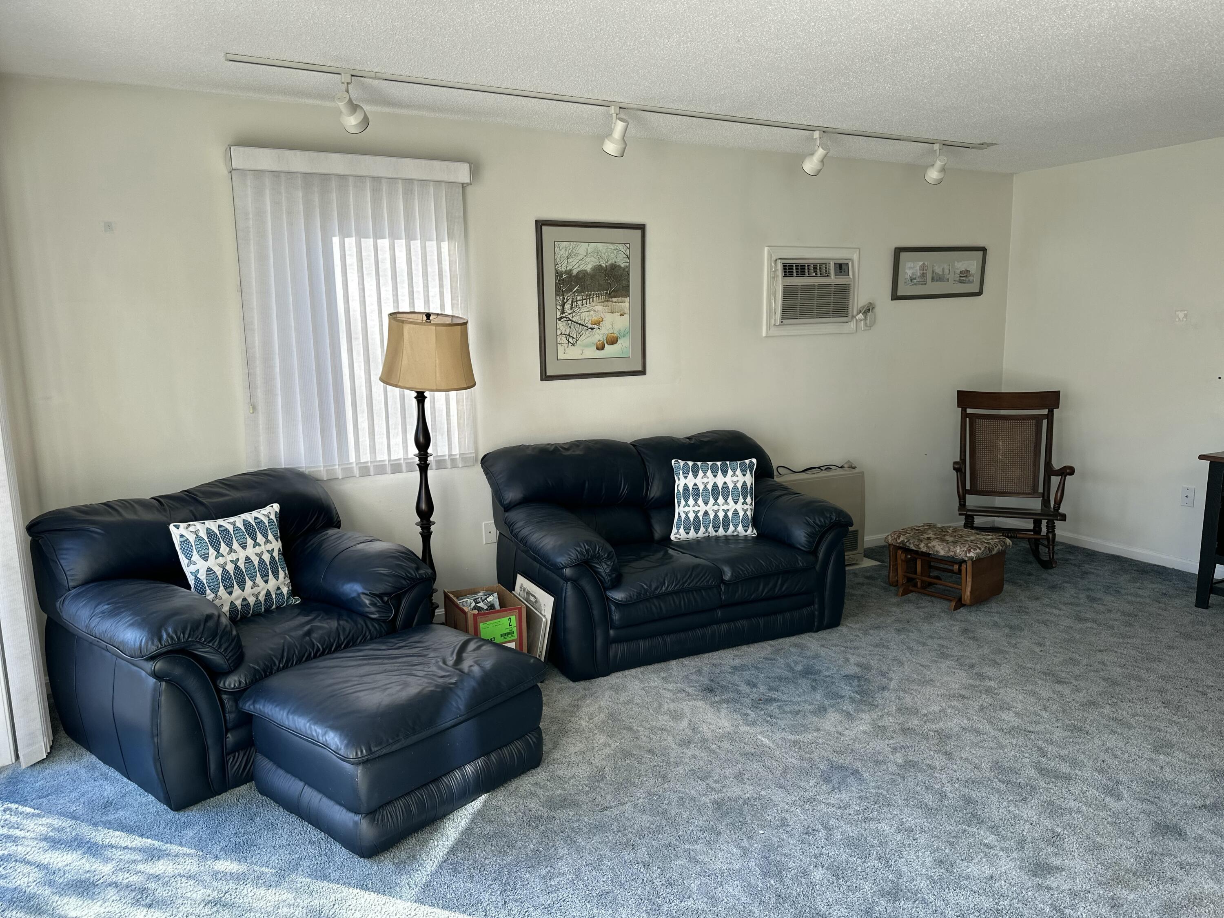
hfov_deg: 71.6
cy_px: 459
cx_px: 612
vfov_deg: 56.8
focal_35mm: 24
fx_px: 849
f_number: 1.78
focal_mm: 6.86
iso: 80
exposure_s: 1/222
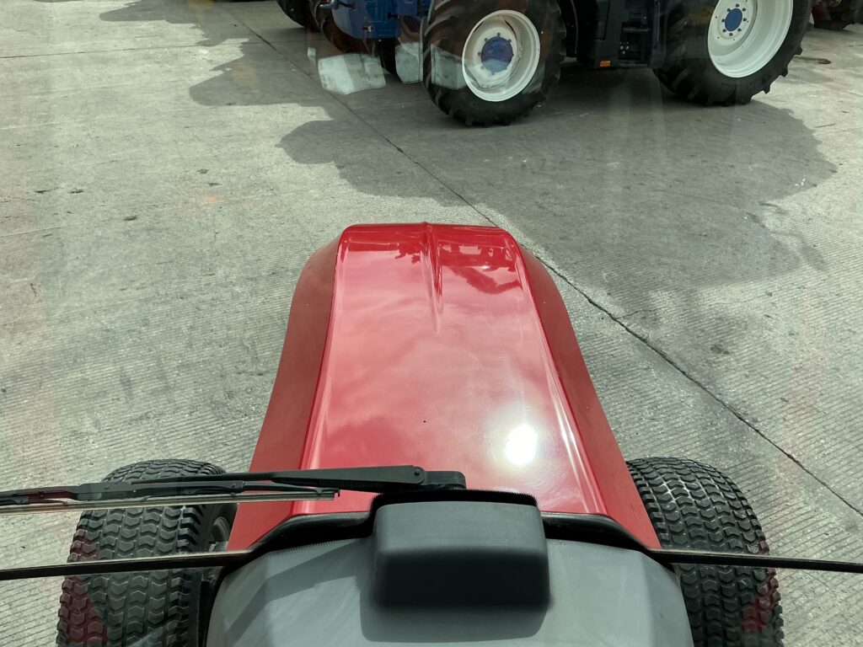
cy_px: 324
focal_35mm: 28
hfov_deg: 63.4
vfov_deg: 49.7
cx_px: 432
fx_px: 698
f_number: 1.8
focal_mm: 3
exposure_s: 1/1577
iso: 25
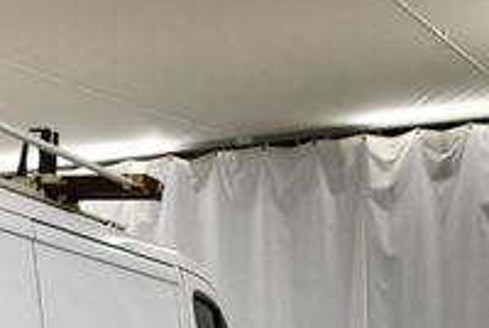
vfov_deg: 11.5
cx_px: -254
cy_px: 470
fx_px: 1564
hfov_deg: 16.2
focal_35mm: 115
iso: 800
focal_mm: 18
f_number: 3.5
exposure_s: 1/250
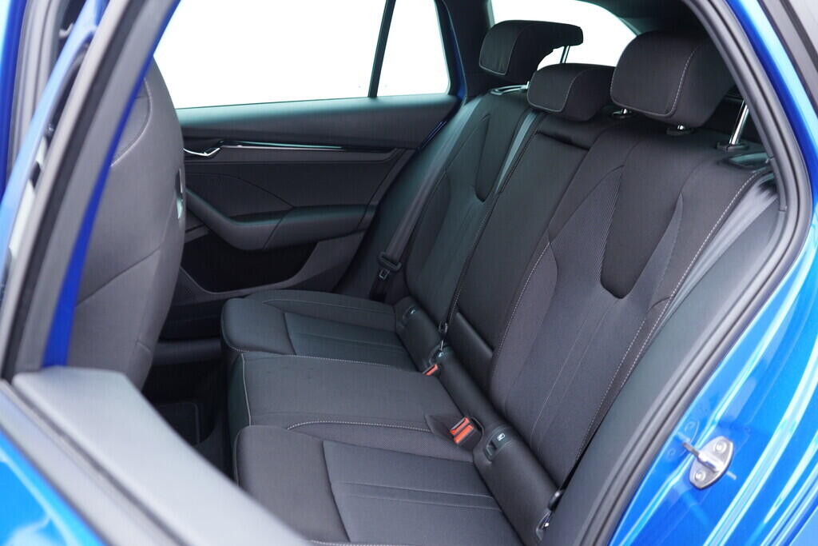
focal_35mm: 36
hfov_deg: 53.1
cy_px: 273
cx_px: 409
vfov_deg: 36.9
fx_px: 818
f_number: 2.8
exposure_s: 1/40
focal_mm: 24
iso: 400
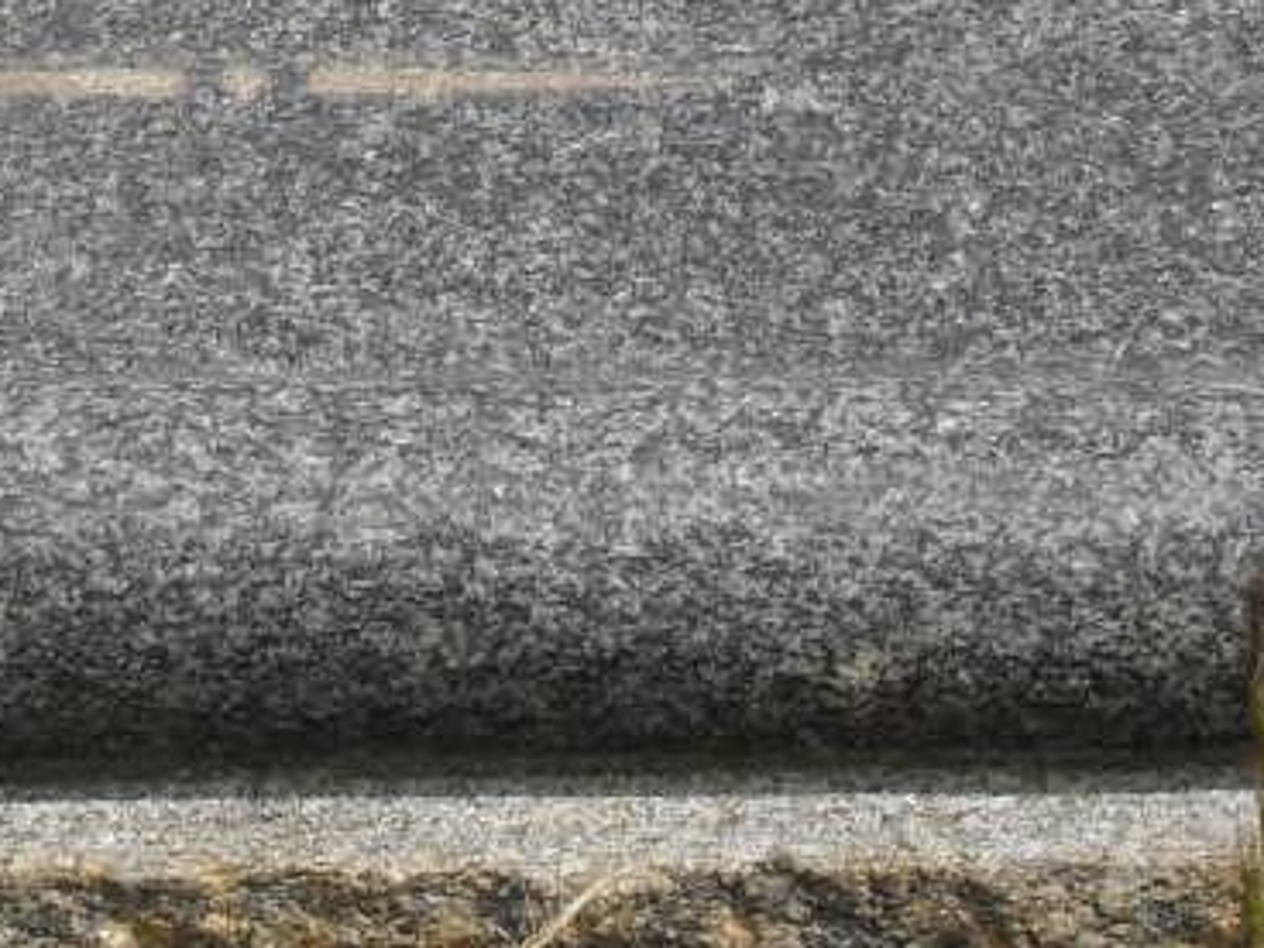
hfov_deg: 10.6
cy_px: -137
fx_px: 6792
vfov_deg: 7.9
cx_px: 388
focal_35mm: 186
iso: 100
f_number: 10.9
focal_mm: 10.1
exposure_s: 1/125
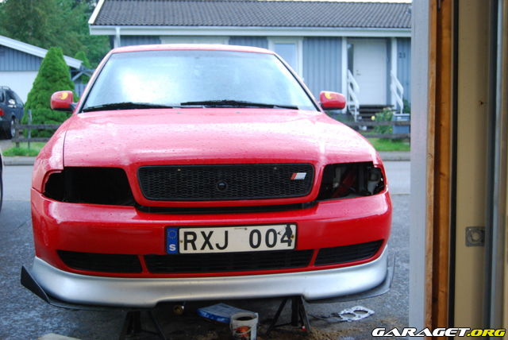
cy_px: 170
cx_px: 254
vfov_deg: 28.1
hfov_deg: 41.1
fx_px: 678
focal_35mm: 48
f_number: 4.5
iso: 1000
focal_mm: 32
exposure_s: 1/30
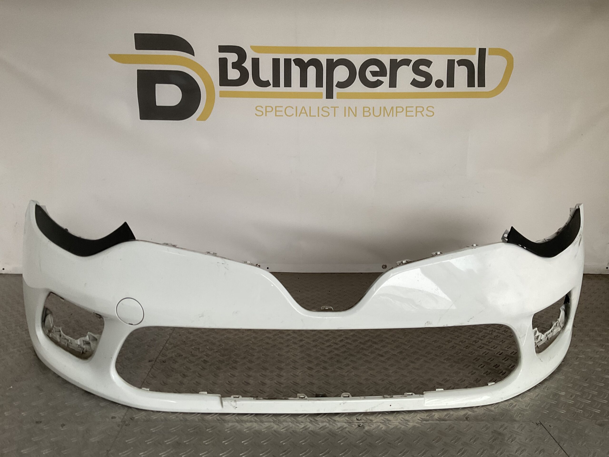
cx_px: 304
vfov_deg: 48.2
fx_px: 510
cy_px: 228
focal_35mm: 29
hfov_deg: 61.7
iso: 64
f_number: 1.8
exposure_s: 1/100
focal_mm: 3
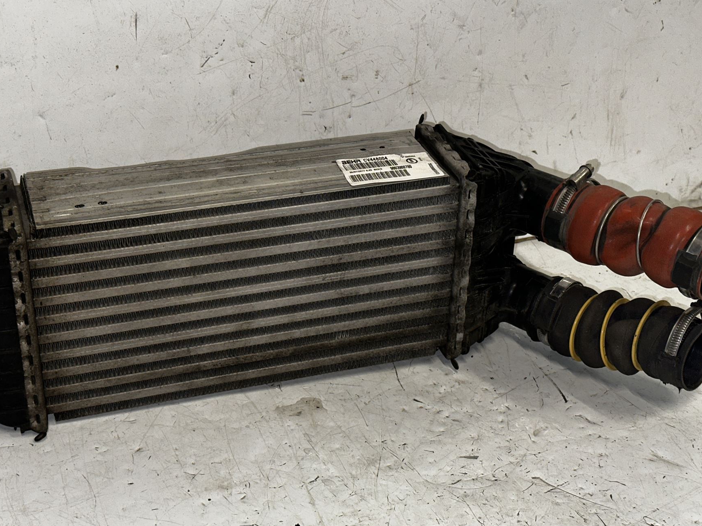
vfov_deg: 25.6
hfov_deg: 33.8
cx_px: 341
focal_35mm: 57
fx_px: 1156
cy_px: 264
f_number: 1.78
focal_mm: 6.86
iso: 40
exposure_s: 1/64
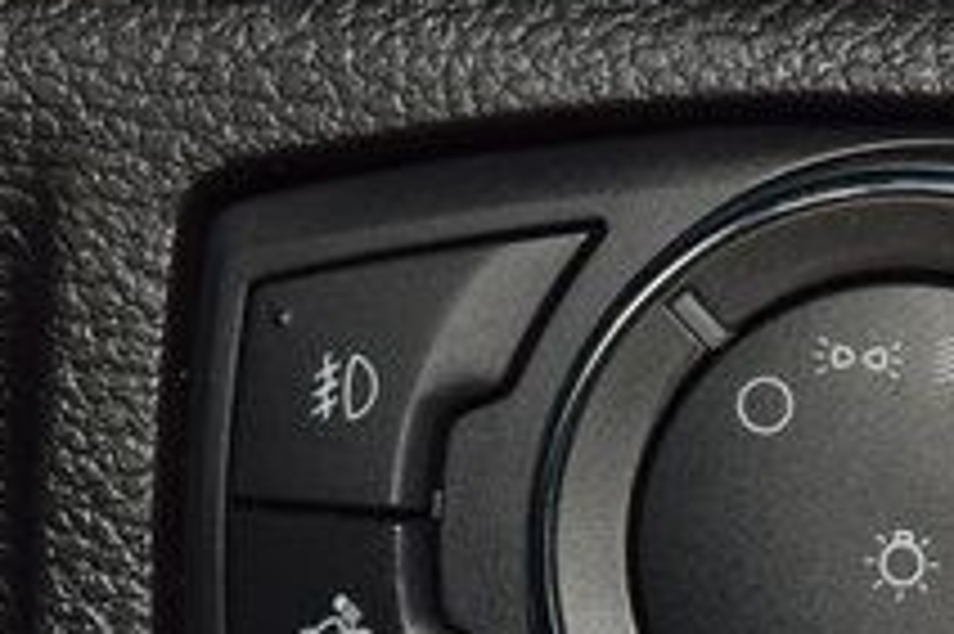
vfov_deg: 4.3
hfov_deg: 6.5
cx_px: 1048
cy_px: 537
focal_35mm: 317
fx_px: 8394
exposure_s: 1/125
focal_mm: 70
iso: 100
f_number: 8
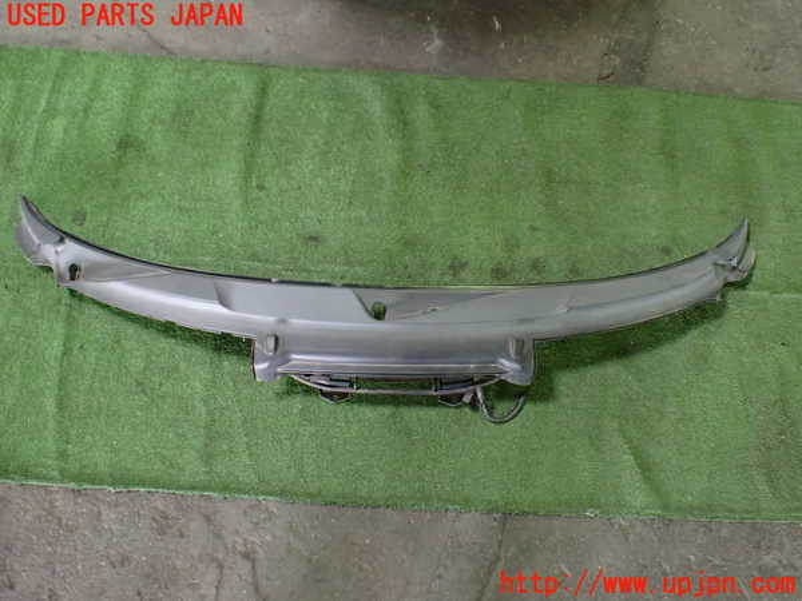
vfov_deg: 46.8
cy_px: 300
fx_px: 695
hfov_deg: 60.0
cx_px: 401
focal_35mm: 30
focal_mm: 5.4
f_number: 2.3
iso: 800
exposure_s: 1/60
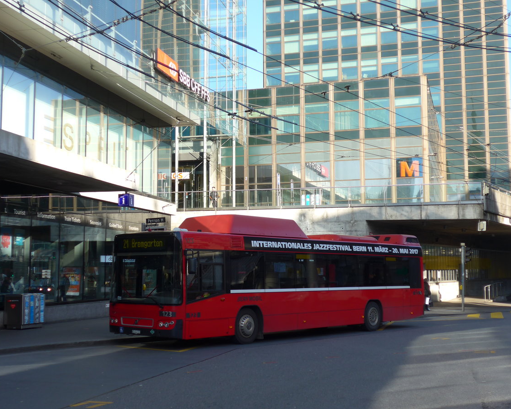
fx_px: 726
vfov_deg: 31.5
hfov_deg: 38.8
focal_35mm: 48
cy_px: 204
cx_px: 238
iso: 80
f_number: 3
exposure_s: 1/400
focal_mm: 9.5
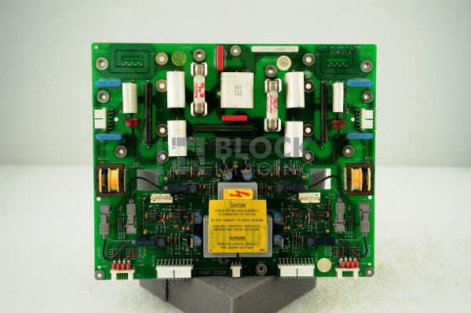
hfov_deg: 46.4
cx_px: 236
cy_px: 156
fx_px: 549
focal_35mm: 42
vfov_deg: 31.8
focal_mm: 42
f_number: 6.3
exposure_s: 1/100
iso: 800
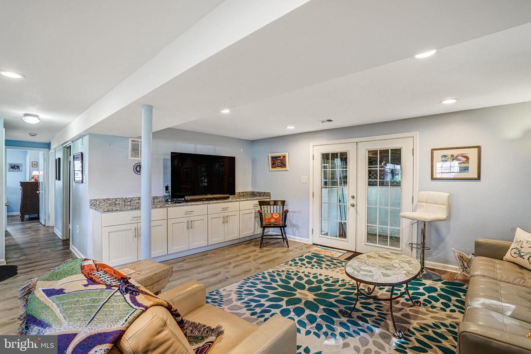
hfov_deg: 96.7
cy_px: 177
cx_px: 266
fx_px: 236
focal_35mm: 16
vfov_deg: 73.7
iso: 1250
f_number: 8
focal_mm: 16
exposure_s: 1/40
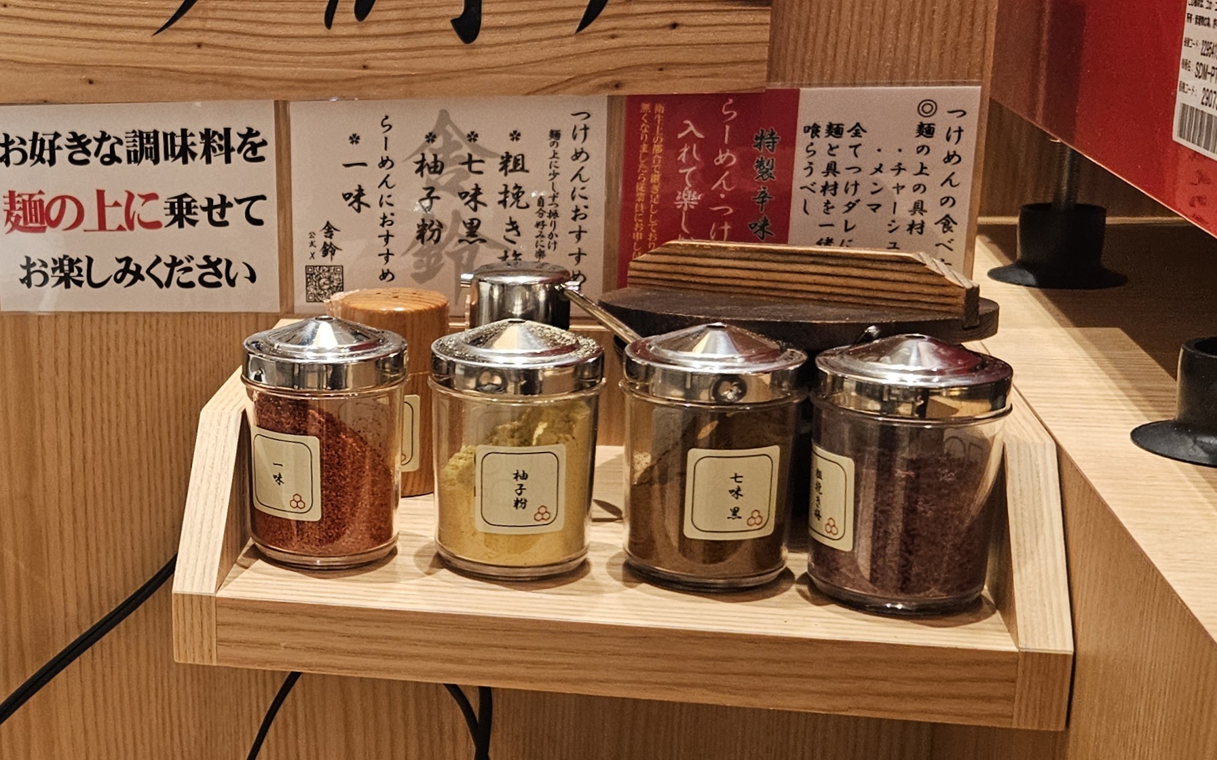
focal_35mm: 25
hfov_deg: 72.6
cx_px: 600
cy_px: 391
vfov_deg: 49.3
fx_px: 829
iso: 250
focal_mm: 5.4
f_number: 1.8
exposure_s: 1/120
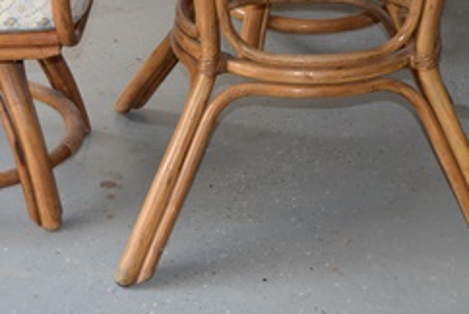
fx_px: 1357
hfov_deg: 19.5
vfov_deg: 13.0
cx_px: 316
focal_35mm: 104
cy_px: 8
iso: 360
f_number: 4.5
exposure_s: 1/125
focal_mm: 28
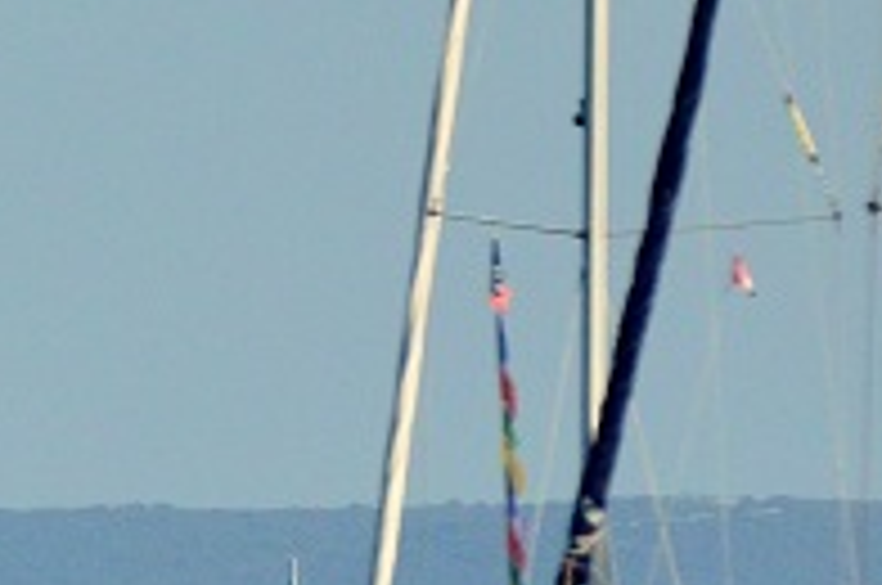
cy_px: 254
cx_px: -889
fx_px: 41068
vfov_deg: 0.8
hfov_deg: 1.2
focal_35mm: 1679
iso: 1600
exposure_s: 1/8000
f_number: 5.6
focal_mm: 220
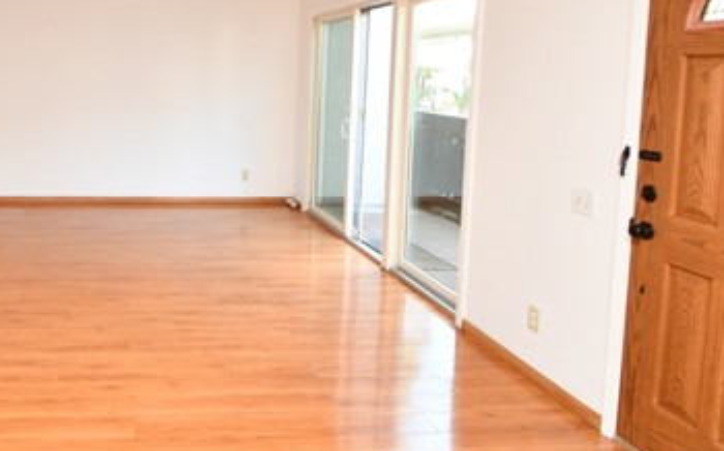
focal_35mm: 28
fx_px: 552
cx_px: 157
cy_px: 125
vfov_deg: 43.3
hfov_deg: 61.7
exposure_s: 1/60
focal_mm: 10
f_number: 4
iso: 400
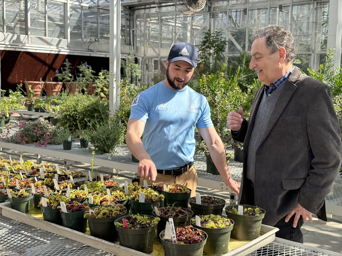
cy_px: 128
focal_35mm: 48
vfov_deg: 30.3
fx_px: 474
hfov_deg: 39.7
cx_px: 171
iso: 64
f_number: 1.78
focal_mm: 6.76
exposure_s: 1/792
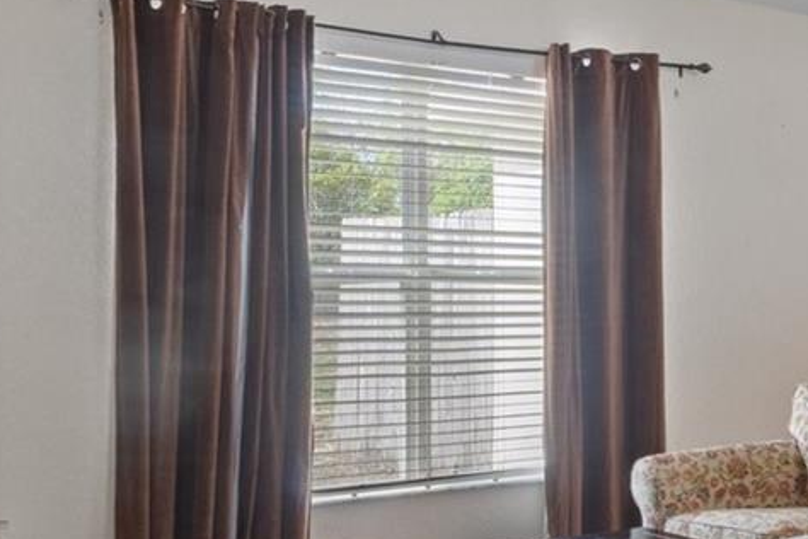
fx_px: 1250
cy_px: 324
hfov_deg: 29.7
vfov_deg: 24.3
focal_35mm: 56
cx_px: 1011
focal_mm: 11
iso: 250
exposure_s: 1
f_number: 8
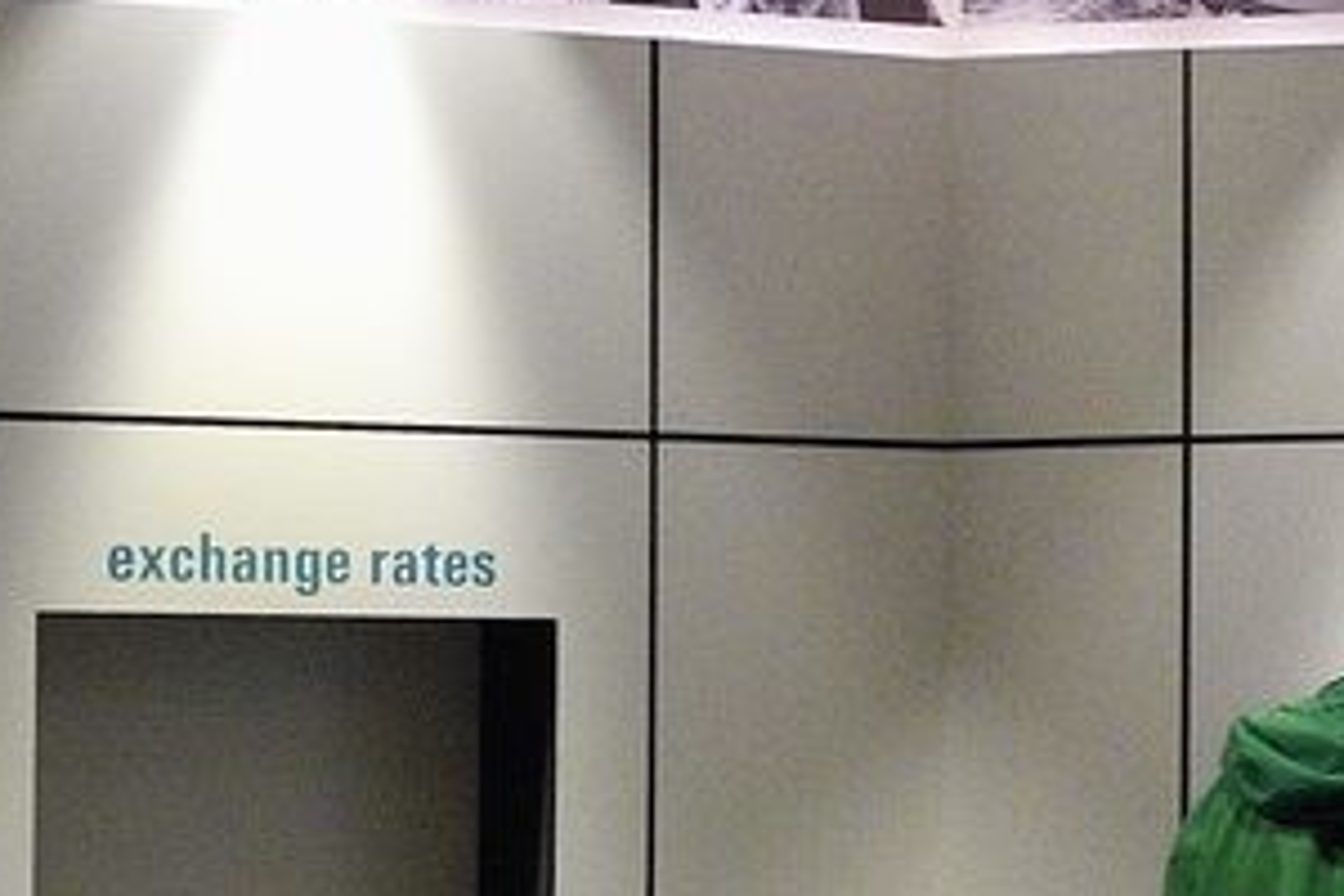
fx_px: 9557
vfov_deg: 5.4
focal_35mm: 256
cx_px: 3521
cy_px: 495
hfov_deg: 7.4
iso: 3200
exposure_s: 1/250
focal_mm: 48
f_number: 9
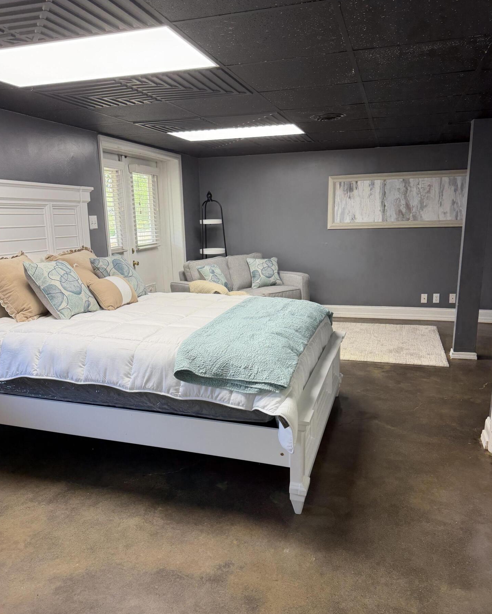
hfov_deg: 54.9
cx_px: 243
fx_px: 473
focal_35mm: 26
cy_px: 326
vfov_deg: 66.0
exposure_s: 1/120
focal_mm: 6.76
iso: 160
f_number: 1.78
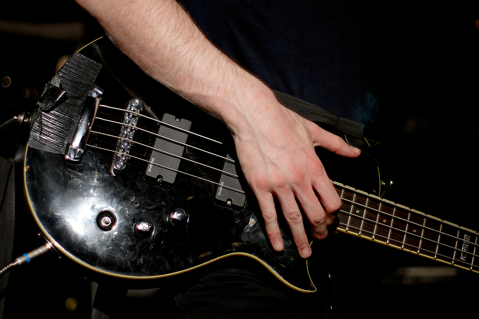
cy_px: 160
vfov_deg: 18.2
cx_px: 240
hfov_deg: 27.0
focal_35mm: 75
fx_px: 998
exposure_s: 1/80
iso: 200
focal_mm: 50
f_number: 1.4
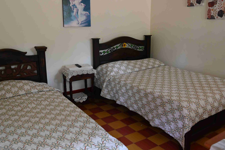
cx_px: 120
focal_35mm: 33
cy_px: 78
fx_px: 206
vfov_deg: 40.0
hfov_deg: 57.2
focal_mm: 24
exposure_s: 1/125
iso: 1100
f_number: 2.8
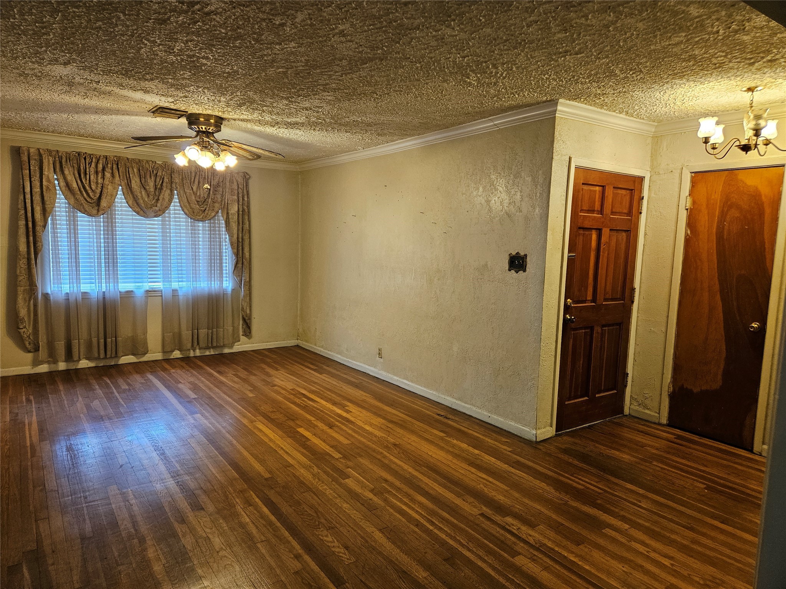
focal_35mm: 23
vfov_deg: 58.9
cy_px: 294
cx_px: 393
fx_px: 522
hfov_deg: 73.9
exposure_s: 1/120
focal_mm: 5.4
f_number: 1.8
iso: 250
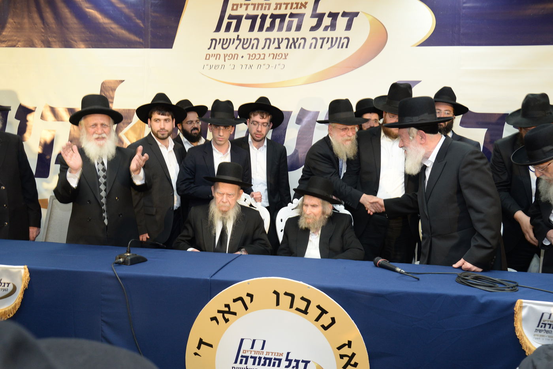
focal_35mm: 32
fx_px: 491
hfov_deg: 58.7
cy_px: 184
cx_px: 276
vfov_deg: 41.1
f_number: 5
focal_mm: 32
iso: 1600
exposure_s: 1/80
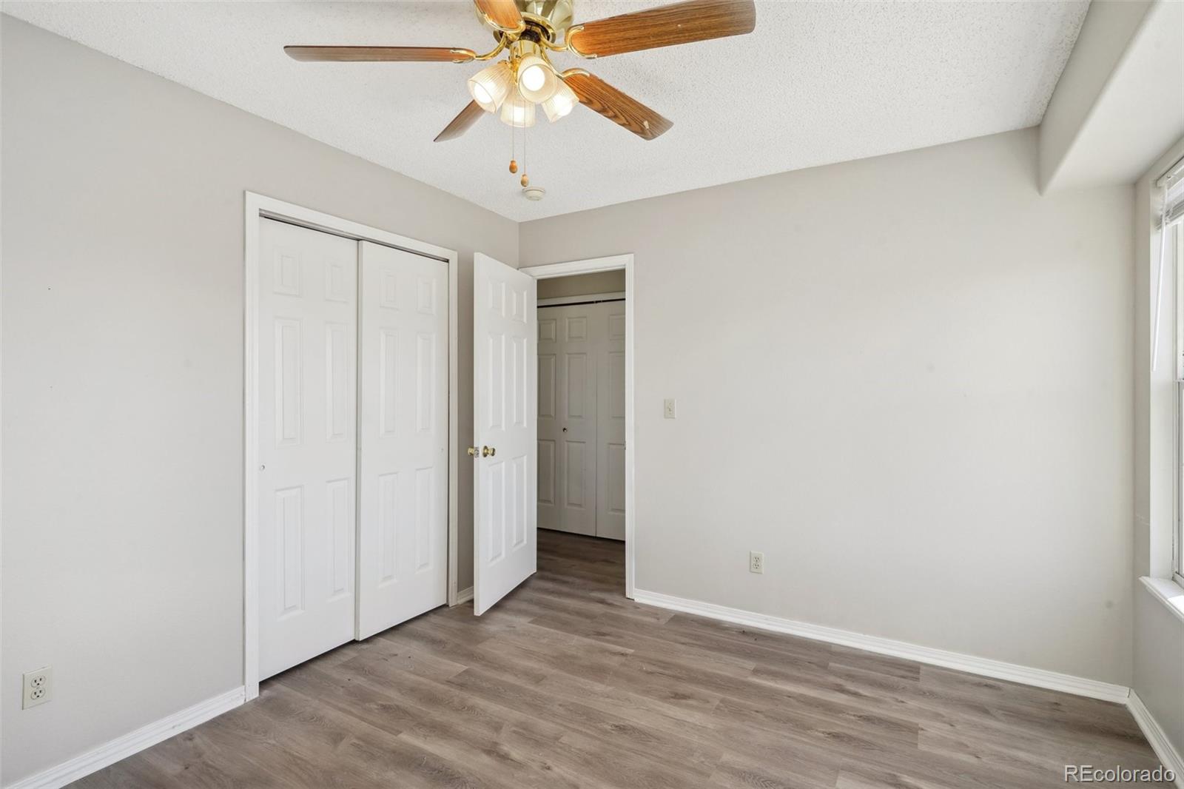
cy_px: 394
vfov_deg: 70.4
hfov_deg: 93.3
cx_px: 592
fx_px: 559
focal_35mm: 17
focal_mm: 17
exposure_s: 1/200
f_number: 11
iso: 1000
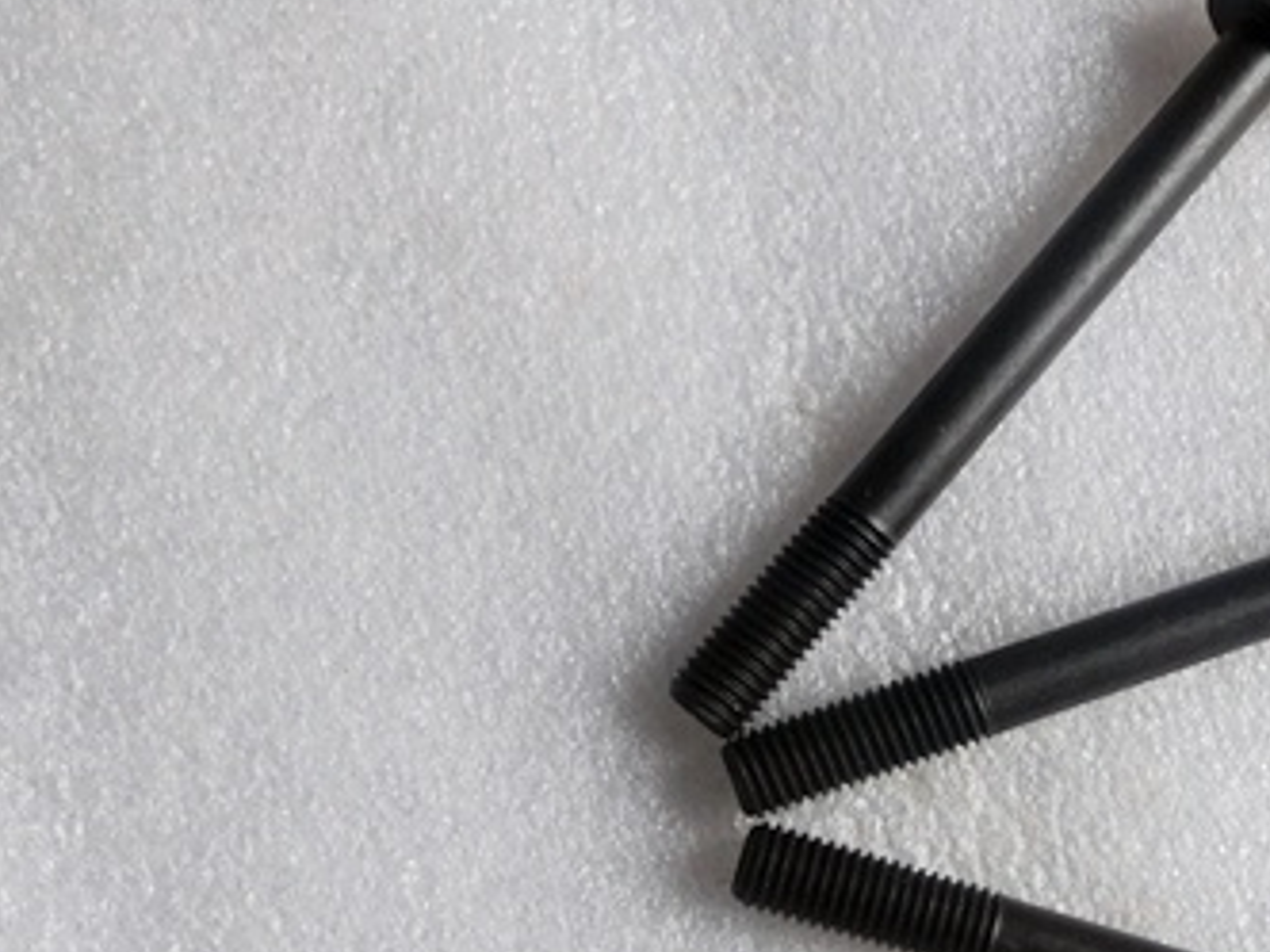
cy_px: 765
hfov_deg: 33.5
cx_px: 1159
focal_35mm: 54
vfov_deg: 26.5
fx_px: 1981
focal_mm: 5
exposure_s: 1/40
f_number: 3.5
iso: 125
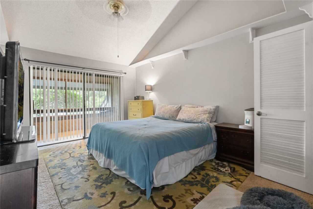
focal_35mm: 16
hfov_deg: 96.7
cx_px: 156
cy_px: 104
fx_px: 139
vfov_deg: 73.8
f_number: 8
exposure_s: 1/2
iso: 2000
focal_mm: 16
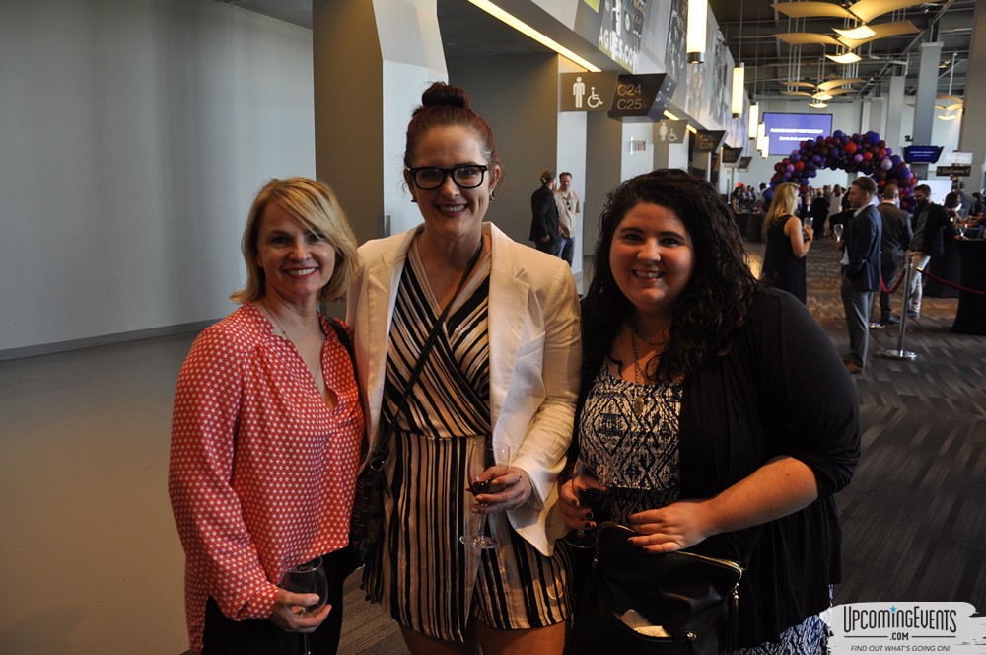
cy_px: 328
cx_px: 493
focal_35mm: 27
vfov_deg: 47.8
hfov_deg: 67.4
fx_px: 739
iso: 400
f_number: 5
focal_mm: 18
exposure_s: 1/60
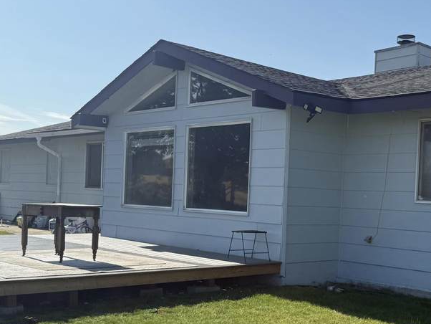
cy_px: 202
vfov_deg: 28.5
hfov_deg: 36.5
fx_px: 635
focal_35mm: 51
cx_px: 326
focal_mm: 6.76
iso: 80
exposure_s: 1/6711
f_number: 1.78
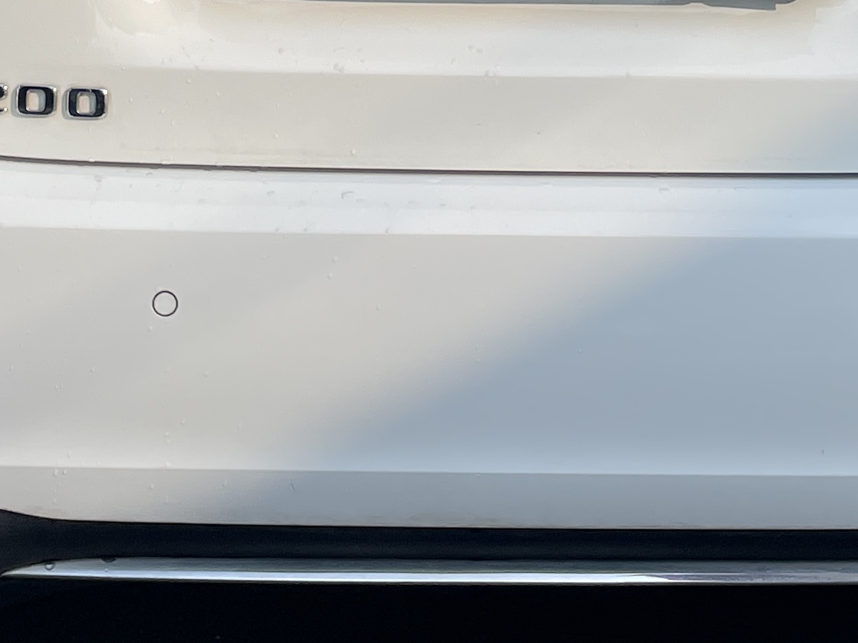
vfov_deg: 13.9
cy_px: -168
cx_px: 536
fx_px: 2552
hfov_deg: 19.1
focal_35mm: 103
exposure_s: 1/1855
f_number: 1.6
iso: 32
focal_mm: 4.2
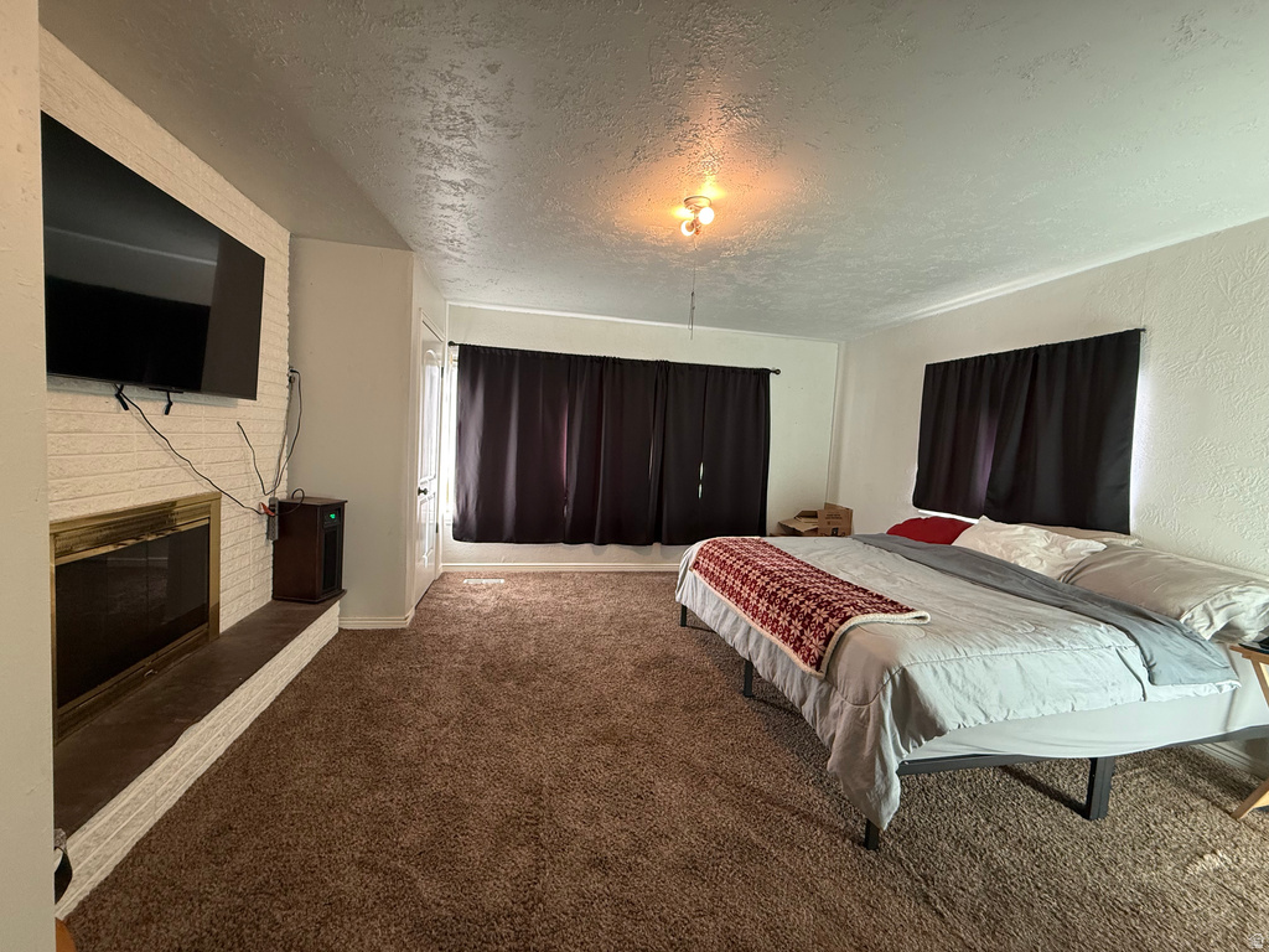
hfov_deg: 102.1
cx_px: 634
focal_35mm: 14
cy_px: 476
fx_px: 513
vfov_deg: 85.7
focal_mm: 2.22
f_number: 2.2
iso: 250
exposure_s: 1/60
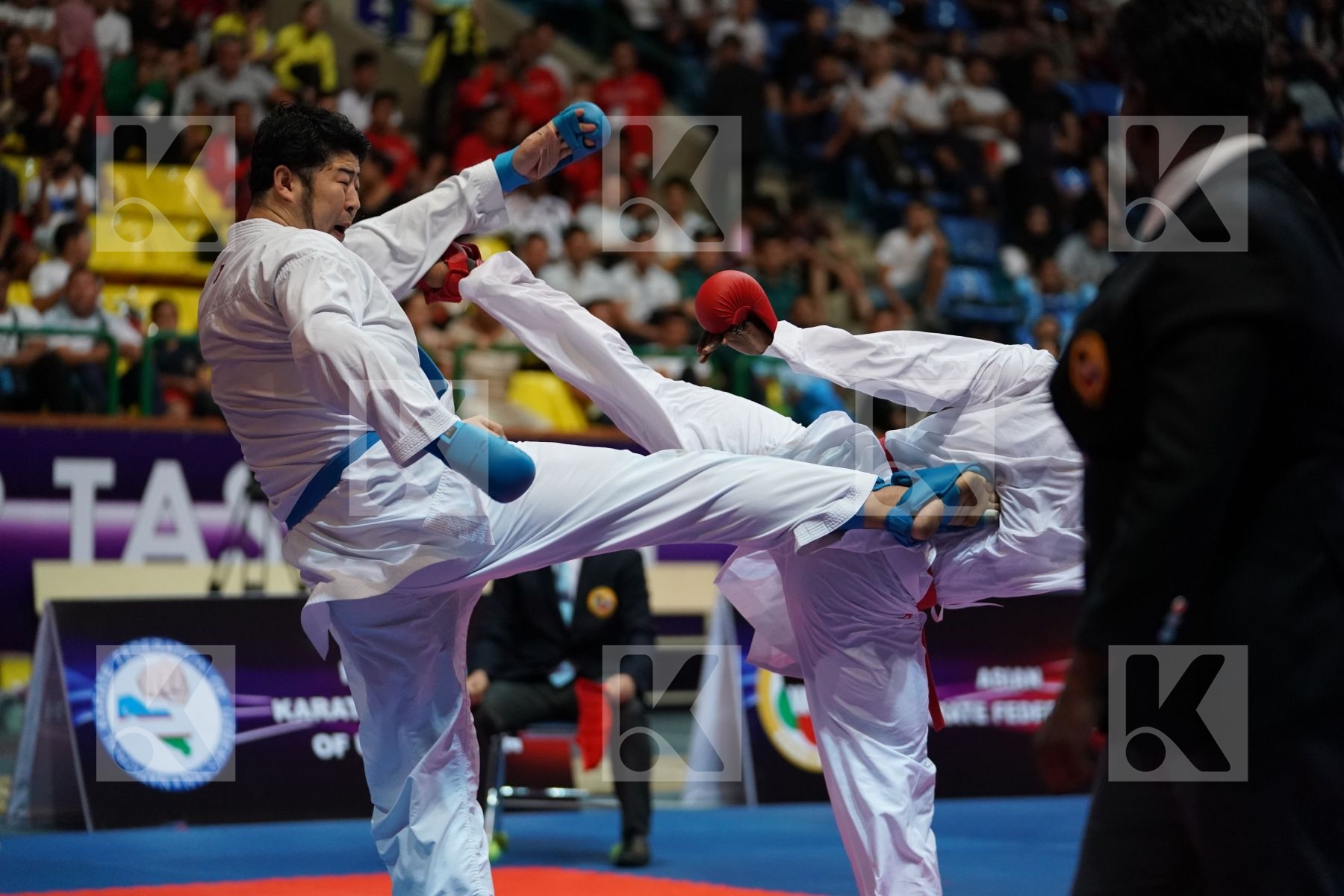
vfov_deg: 11.1
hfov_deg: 16.7
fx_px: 4592
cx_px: 672
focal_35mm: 123
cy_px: 448
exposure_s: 1/1000
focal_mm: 123
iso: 4000
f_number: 2.8
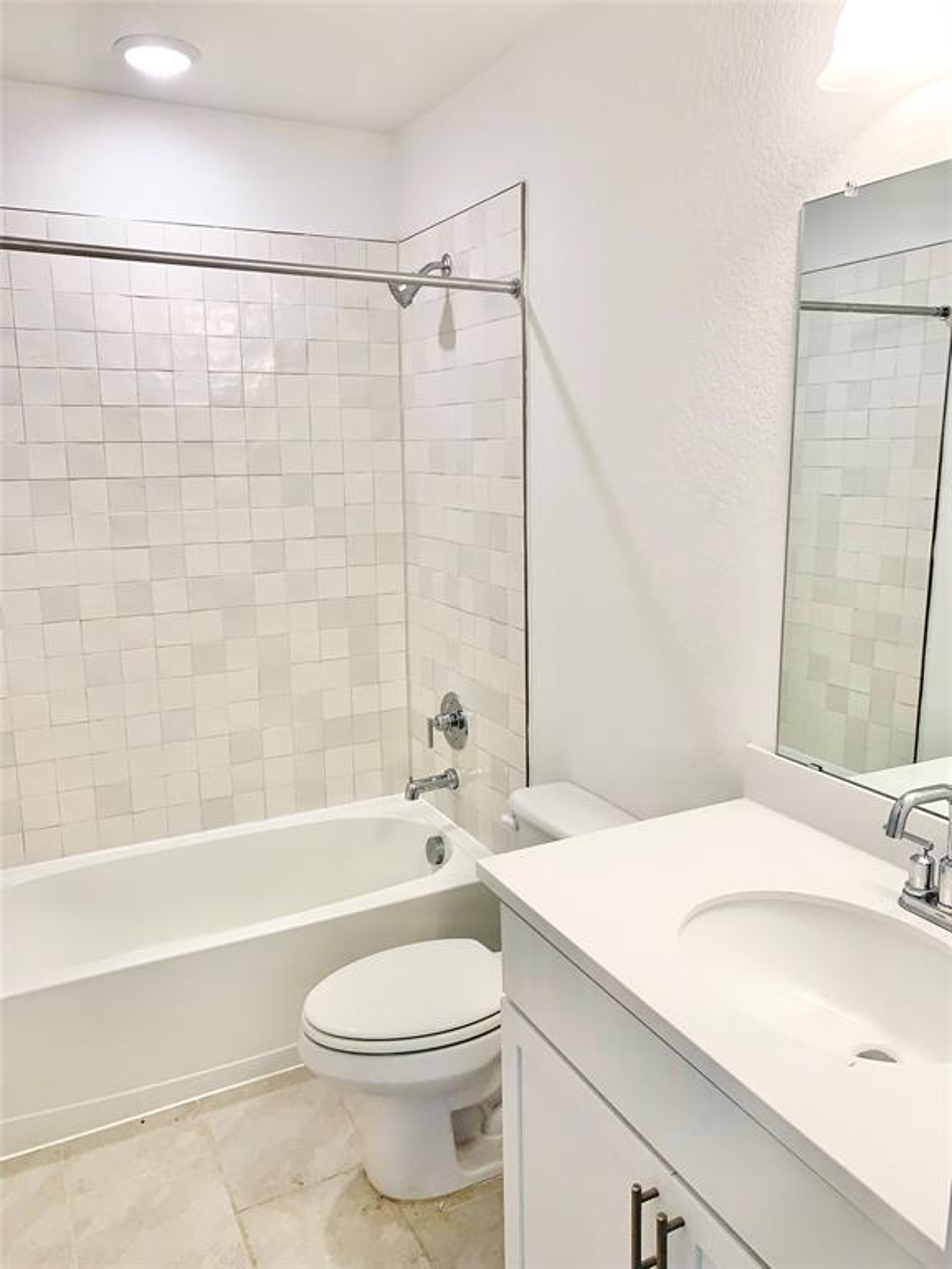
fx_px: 953
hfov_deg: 53.1
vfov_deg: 67.3
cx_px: 476
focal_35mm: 26
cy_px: 634
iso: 64
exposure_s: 1/120
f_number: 1.8
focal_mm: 4.25
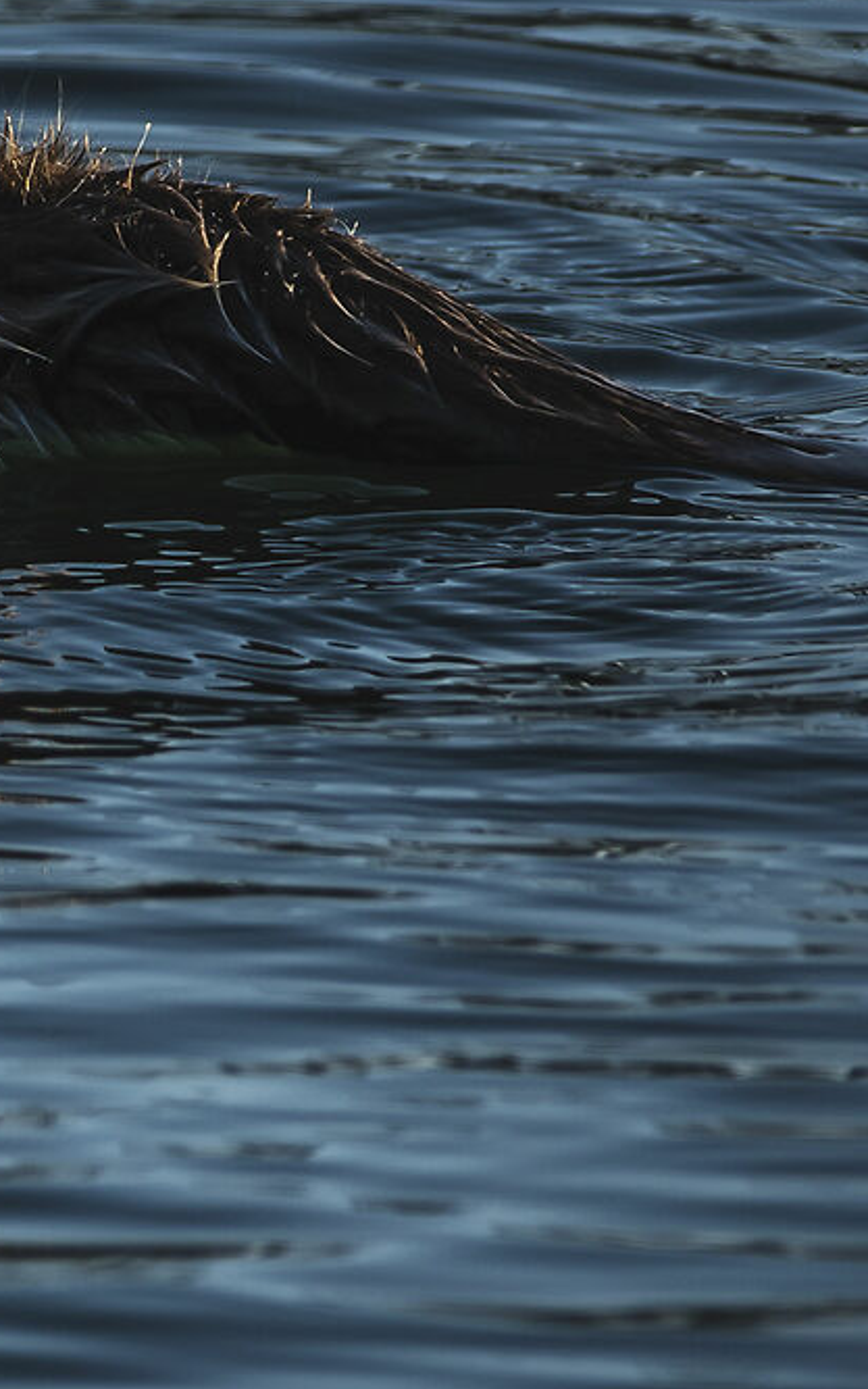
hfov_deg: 0.7
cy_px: -25
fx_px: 69401
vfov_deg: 1.1
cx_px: -1345
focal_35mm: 1834
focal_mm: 500
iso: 100
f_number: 8
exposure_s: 1/200
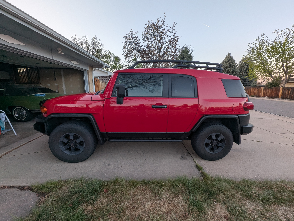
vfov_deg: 90.1
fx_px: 111
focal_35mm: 13
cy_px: 110
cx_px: 147
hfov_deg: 106.1
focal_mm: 1.95
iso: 46
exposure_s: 1/47
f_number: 2.2
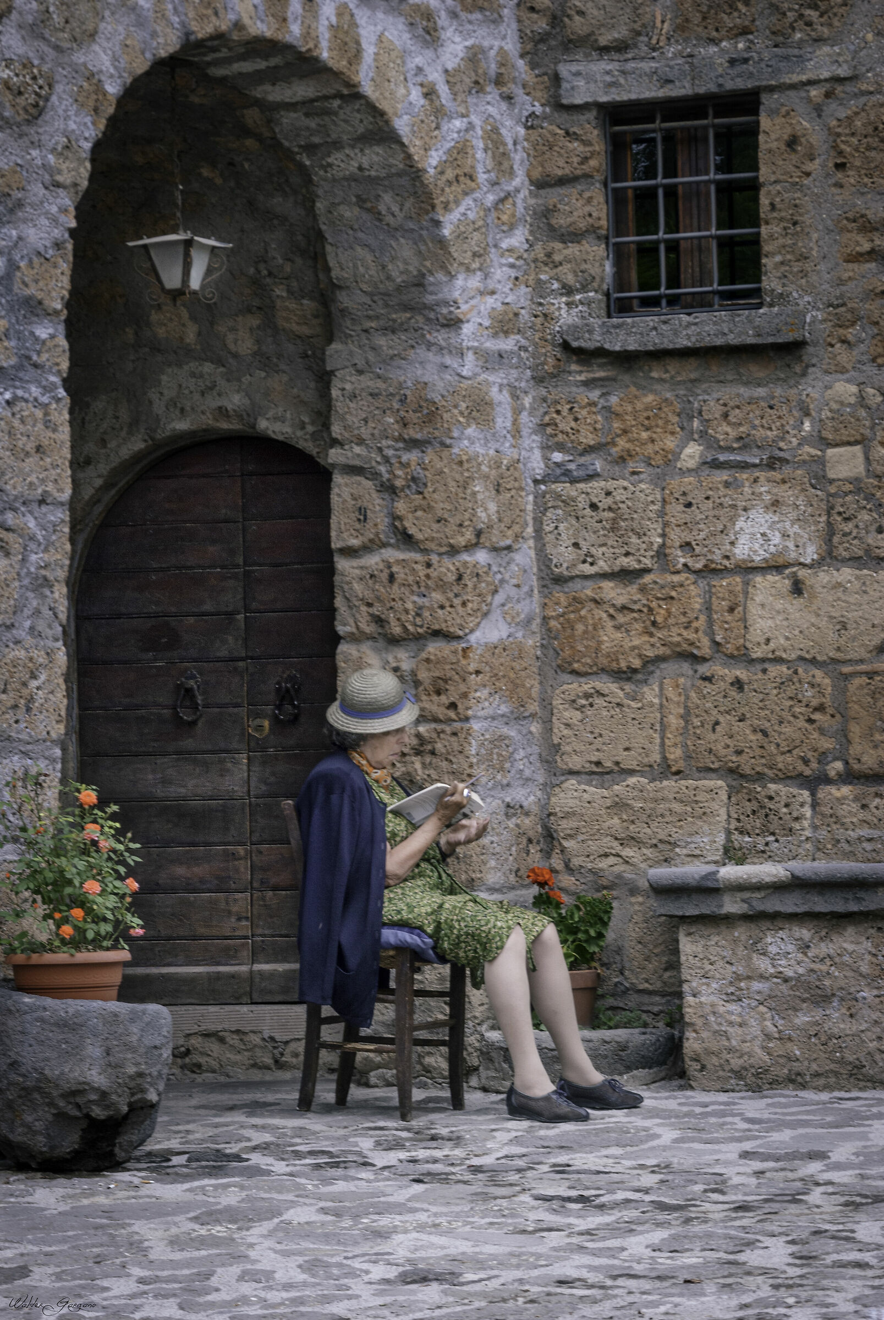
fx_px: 4296
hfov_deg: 11.7
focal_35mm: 117
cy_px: 660
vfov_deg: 17.5
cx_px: 442
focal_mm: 78
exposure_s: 1/40
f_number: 8
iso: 100
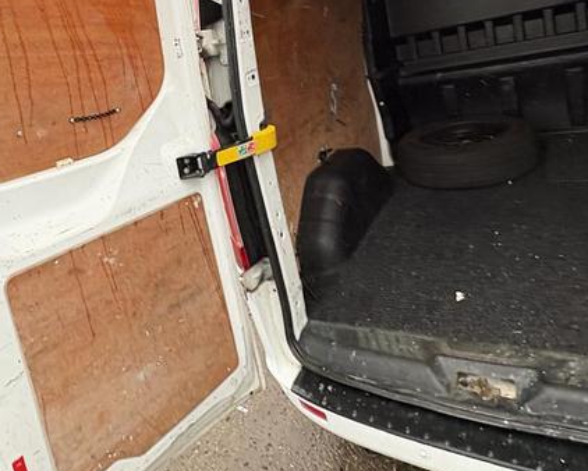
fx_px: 505
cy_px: 144
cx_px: 245
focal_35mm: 29
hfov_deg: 60.1
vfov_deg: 48.8
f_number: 2.2
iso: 160
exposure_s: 1/99
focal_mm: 2.22
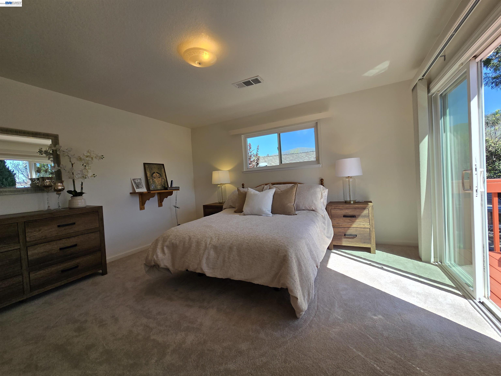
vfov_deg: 89.9
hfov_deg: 106.2
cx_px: 250
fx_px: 188
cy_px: 188
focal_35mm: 13
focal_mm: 2.2
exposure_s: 1/550
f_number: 2.2
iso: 50
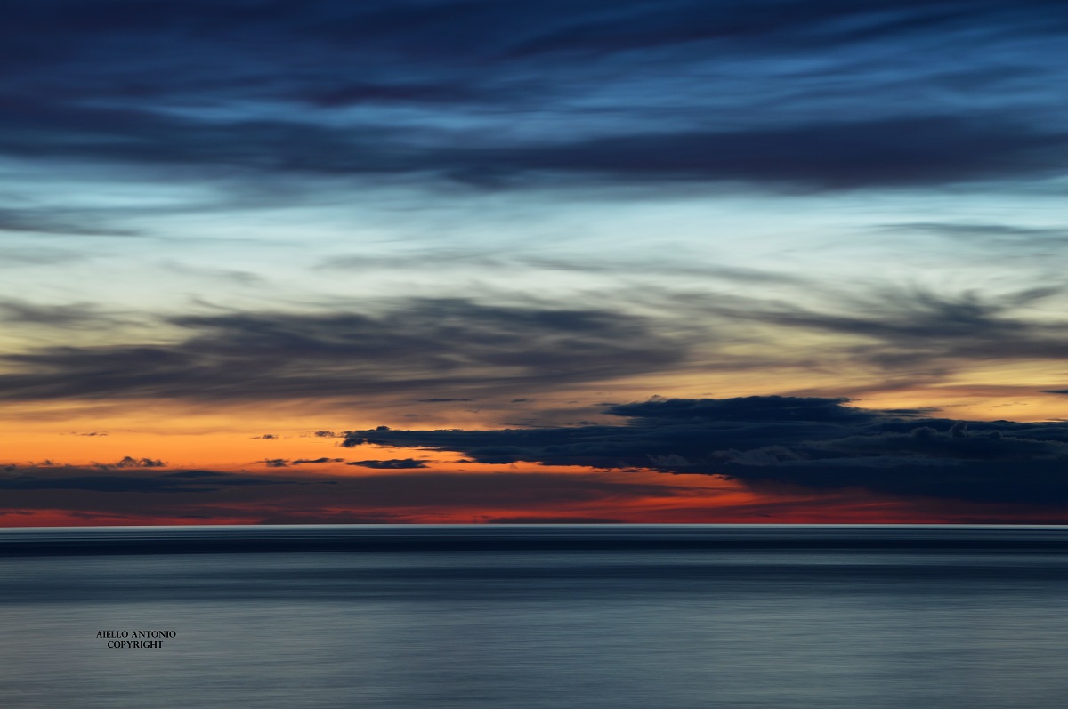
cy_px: 354
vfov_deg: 8.9
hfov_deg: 13.4
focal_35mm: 153
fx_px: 4533
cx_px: 534
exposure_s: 30
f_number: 8
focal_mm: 102
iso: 100
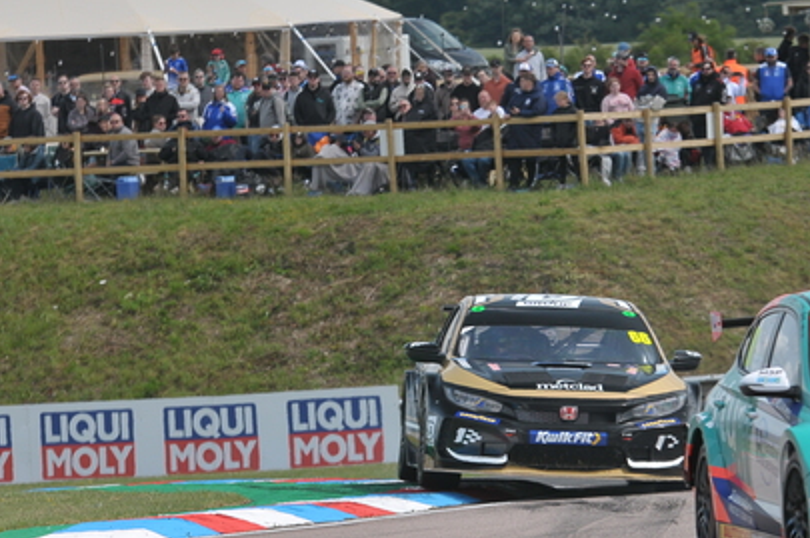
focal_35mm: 465
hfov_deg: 4.4
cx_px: 576
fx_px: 10450
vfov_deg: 2.9
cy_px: 283
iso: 200
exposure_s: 1/320
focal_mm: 200
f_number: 5.6
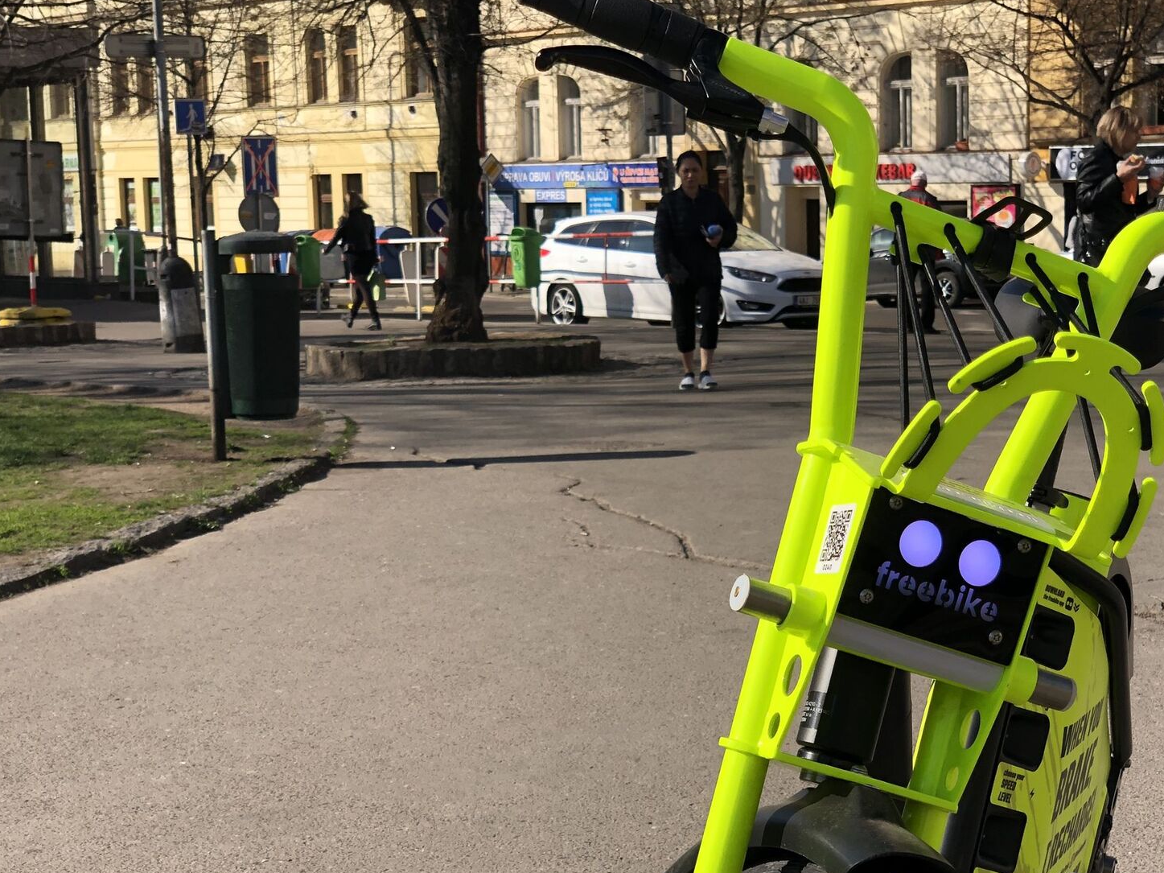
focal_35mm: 69
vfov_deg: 21.3
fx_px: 2320
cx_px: 691
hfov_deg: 28.1
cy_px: 485
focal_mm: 6
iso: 16
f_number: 2.4
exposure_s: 1/917
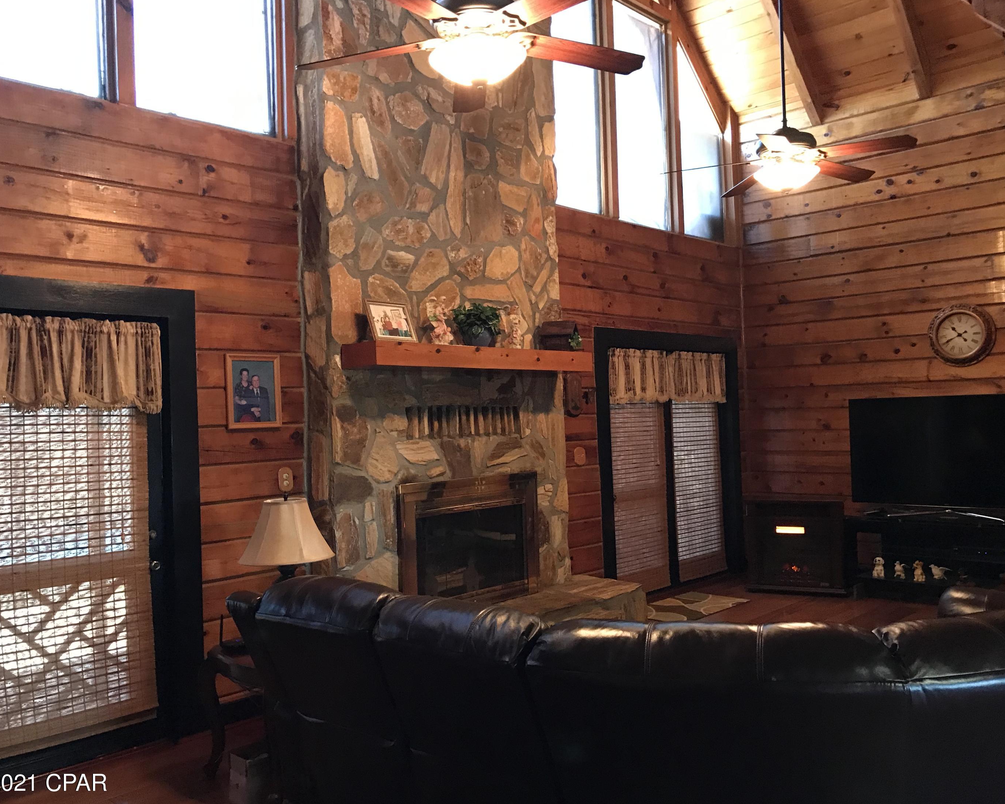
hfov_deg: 58.8
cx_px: 520
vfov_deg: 48.5
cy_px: 405
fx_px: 892
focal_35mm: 30
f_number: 1.8
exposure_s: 1/9
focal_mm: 3.99
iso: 100
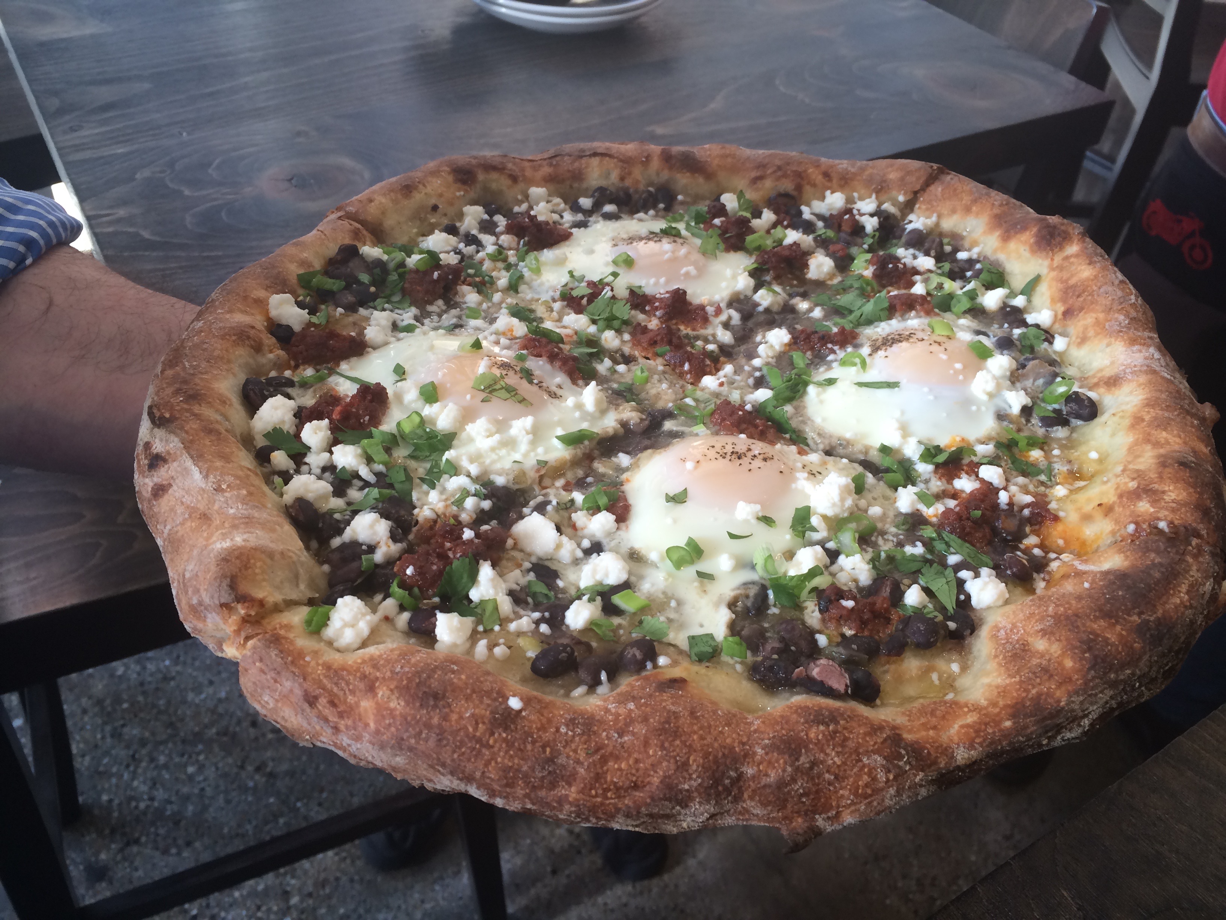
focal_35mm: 29
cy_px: 460
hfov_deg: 61.7
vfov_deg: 48.2
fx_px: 1027
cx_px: 613
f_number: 2.2
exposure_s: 1/30
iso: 40
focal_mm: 4.15
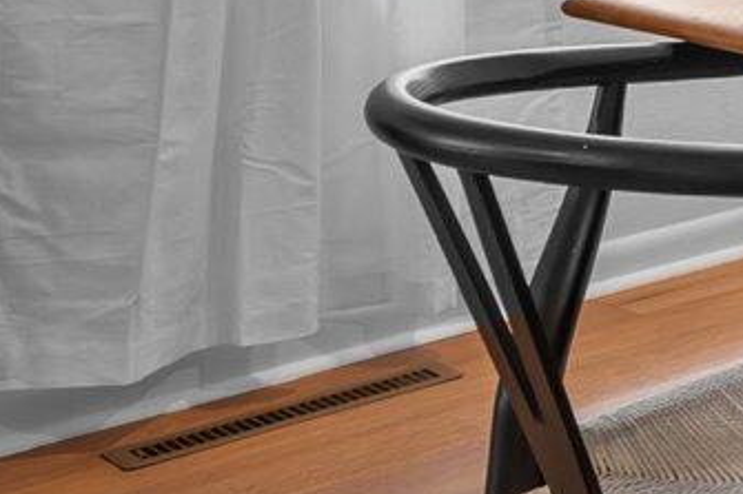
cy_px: -431
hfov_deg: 13.8
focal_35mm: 104
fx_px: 2145
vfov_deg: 12.0
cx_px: 1790
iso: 400
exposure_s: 1/1.67
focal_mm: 17
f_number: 8
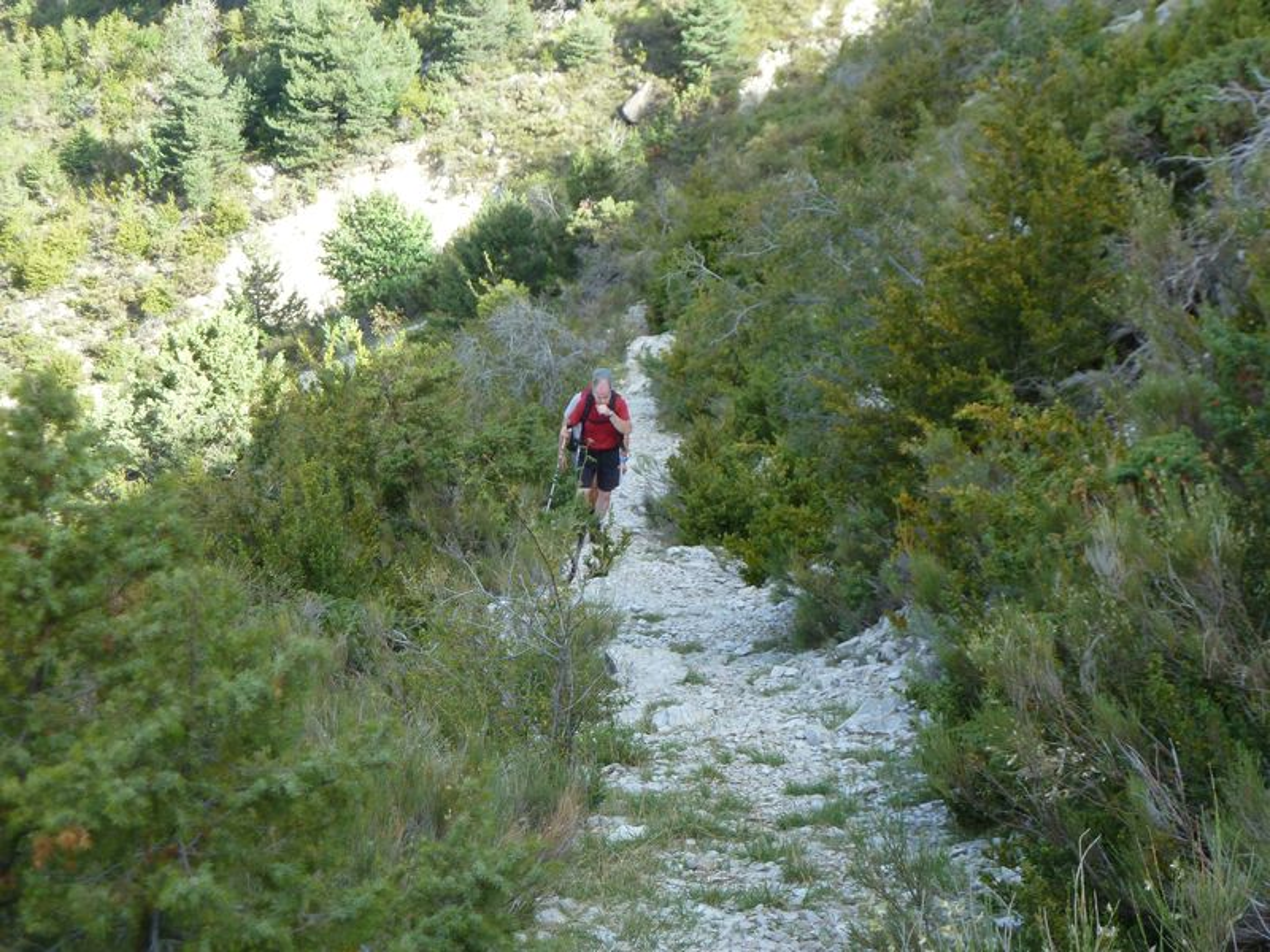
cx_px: 635
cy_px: 476
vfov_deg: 12.5
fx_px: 4366
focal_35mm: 119
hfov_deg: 16.6
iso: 80
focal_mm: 19.5
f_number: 4.4
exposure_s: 1/80
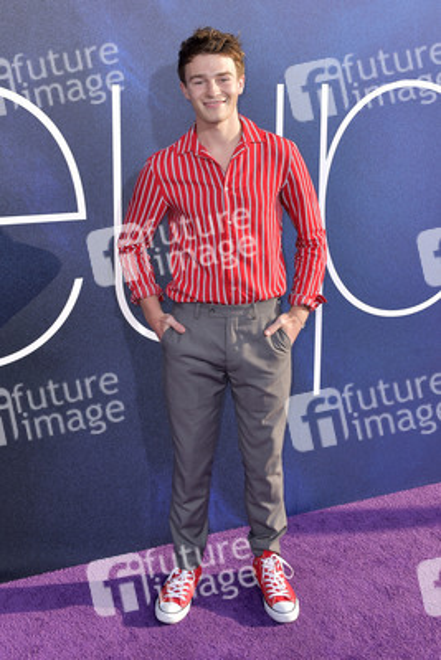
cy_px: 330
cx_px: 220
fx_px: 661
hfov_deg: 36.9
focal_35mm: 36
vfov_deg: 53.1
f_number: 7.1
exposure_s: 1/250
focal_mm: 36
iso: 125
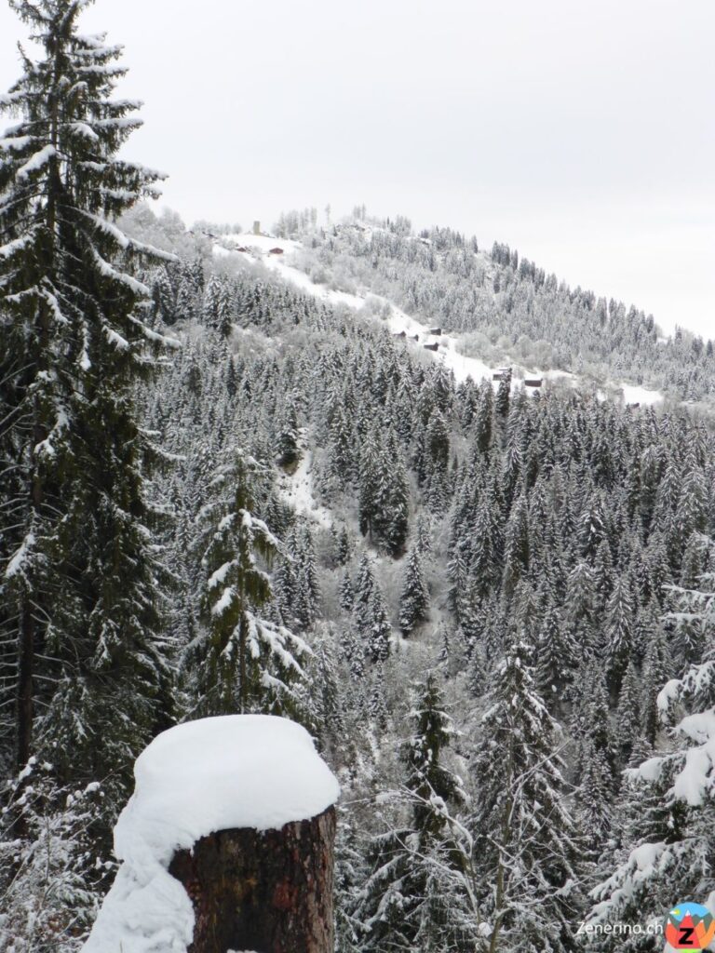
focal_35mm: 44
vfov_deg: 42.9
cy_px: 476
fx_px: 1212
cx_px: 358
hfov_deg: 32.9
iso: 100
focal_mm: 7.8
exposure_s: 1/200
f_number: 4.3
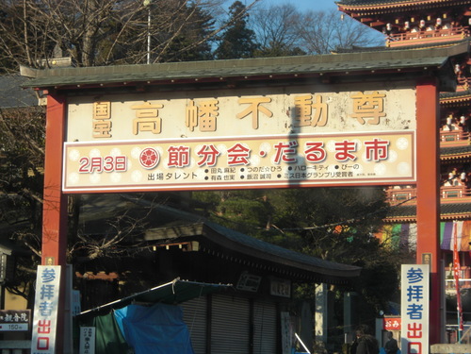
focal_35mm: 108
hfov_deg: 18.2
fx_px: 1469
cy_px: 177
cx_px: 236
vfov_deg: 13.7
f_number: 5.3
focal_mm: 18.9
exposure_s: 1/160
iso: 50
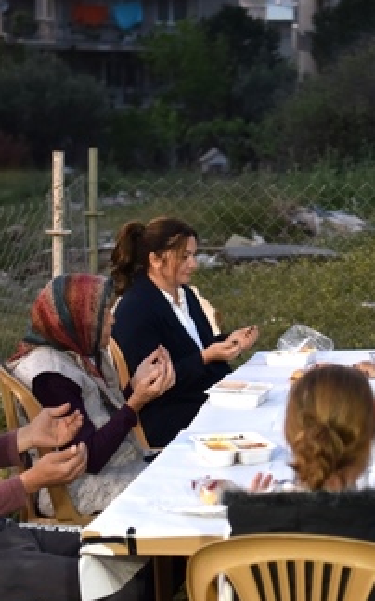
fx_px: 1982
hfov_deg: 10.5
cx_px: 524
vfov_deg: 17.3
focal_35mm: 121
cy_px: 334
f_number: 2.8
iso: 1000
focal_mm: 48
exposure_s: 1/125
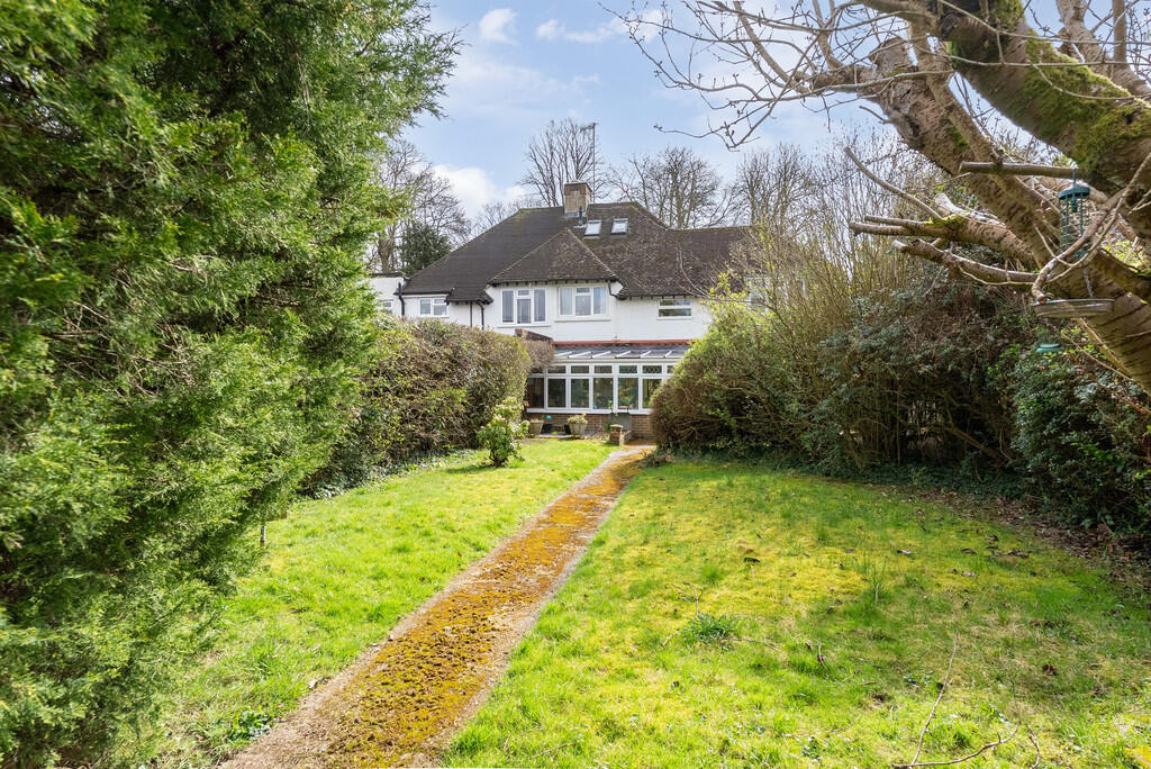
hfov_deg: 86.9
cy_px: 384
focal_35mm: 19
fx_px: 608
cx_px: 576
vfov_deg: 64.6
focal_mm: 19
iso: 1250
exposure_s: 1/1250
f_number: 7.1
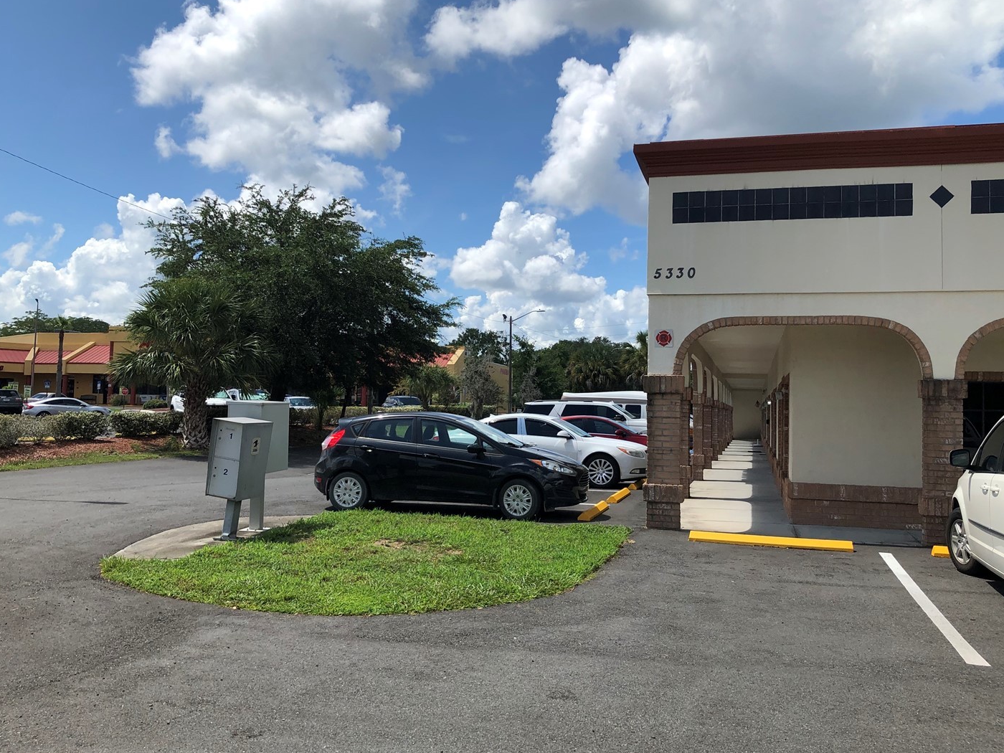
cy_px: 369
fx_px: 928
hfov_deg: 56.8
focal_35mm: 32
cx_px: 512
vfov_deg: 44.2
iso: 20
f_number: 1.8
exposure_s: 1/2703
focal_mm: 3.99
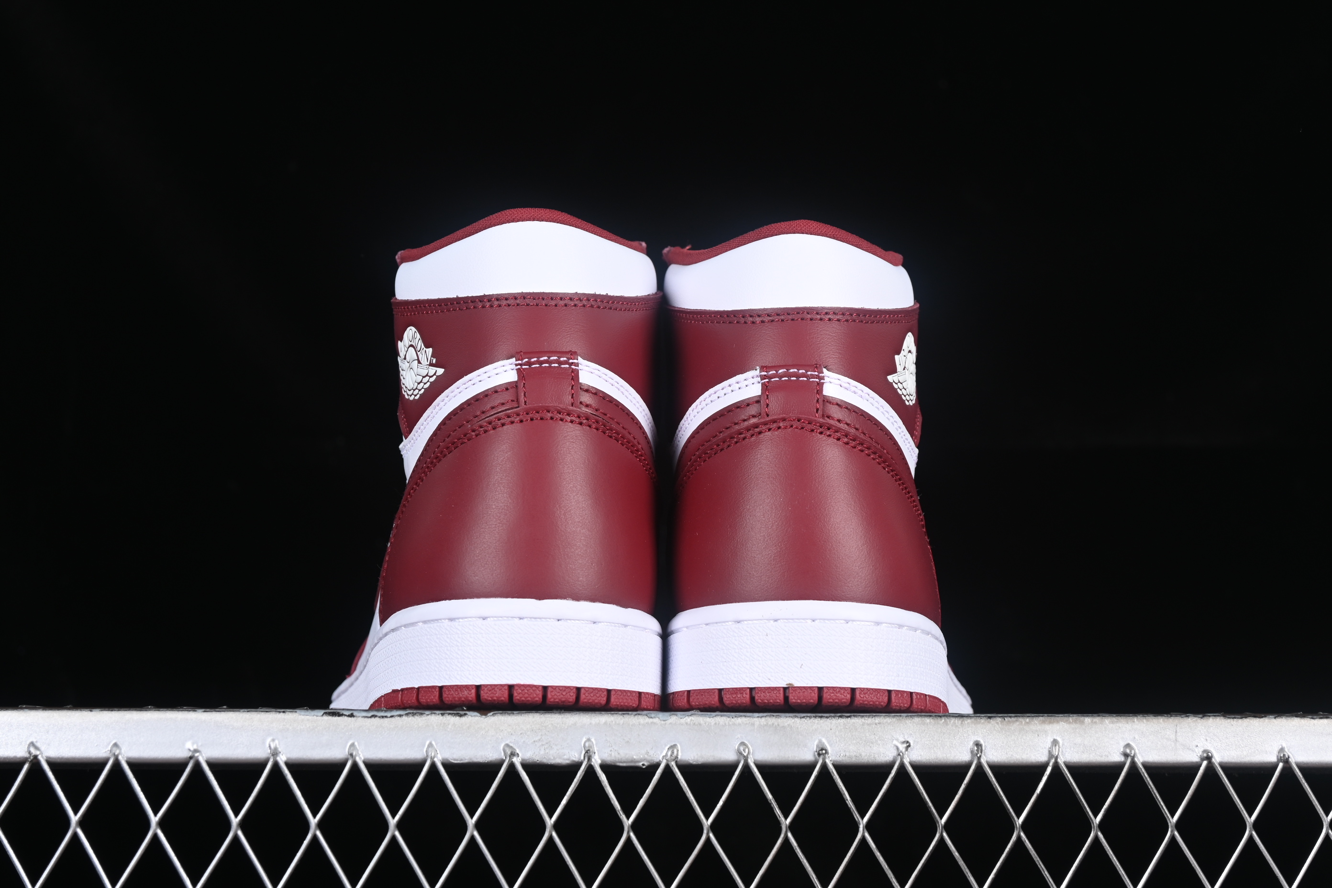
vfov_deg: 18.2
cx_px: 666
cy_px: 444
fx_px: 2775
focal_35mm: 75
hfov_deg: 27.0
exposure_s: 1/80
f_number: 7.1
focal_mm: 50
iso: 160
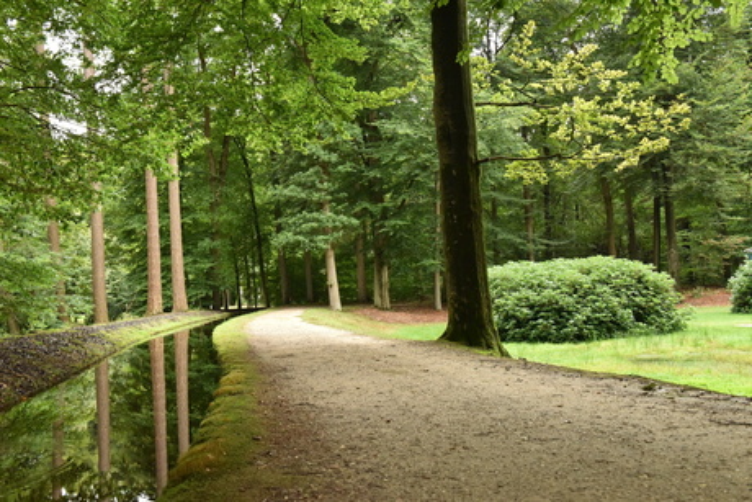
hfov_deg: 53.1
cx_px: 376
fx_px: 752
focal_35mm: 36
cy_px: 251
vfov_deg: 36.9
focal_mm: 36
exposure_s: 1/250
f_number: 8
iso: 4500
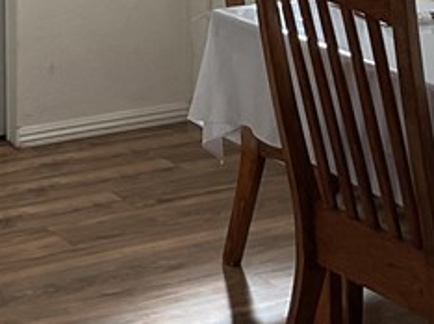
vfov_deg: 10.8
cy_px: -289
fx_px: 1591
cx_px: 37
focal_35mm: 127
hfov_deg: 15.3
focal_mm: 3
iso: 40
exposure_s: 1/60
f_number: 1.8
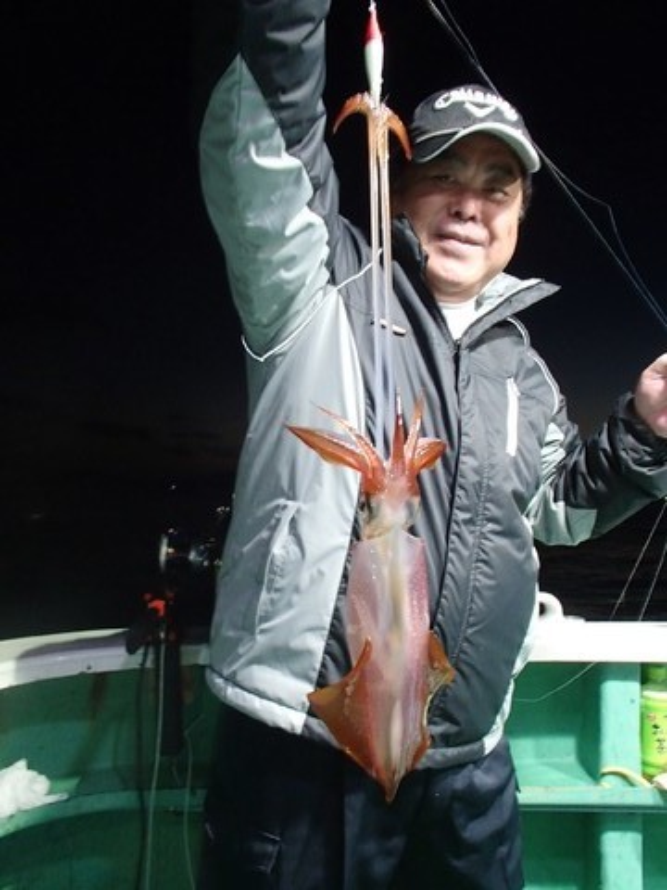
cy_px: 445
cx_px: 334
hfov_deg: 49.7
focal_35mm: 28
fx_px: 719
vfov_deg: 63.4
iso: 400
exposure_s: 1/30
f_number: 3.9
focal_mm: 5
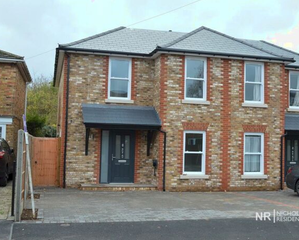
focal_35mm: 47
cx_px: 160
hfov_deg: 39.8
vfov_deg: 32.4
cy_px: 121
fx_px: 412
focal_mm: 27
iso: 800
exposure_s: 1/200
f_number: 11
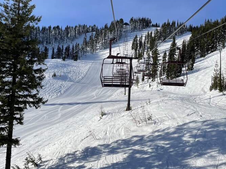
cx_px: 119
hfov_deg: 46.8
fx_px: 261
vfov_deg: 35.9
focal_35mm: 40
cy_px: 92
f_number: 1.6
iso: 32
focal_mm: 4.2
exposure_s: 1/7299
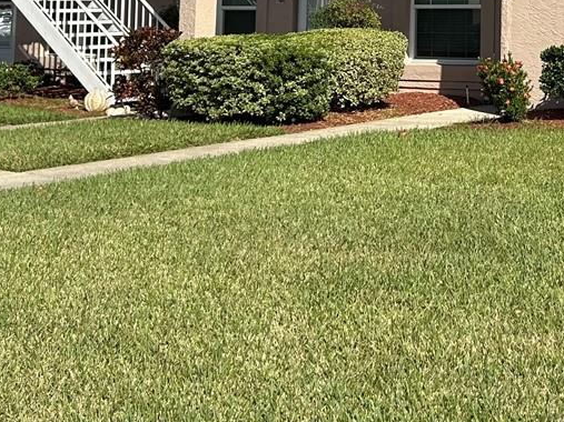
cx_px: 613
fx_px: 1336
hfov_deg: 22.6
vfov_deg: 16.7
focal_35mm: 82
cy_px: -164
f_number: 1.5
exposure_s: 1/5076
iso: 50
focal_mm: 5.7
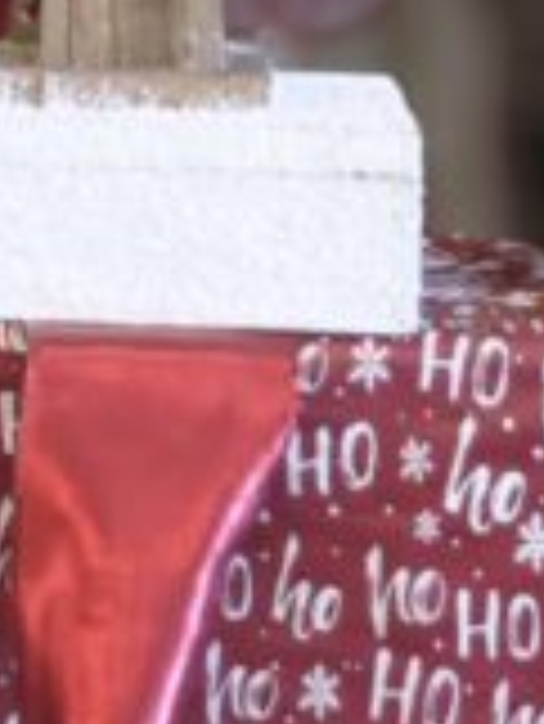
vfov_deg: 12.3
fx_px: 2595
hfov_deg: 11.4
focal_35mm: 124
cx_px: -310
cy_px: -1050
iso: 500
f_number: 1.63
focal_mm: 8.72
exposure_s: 1/25
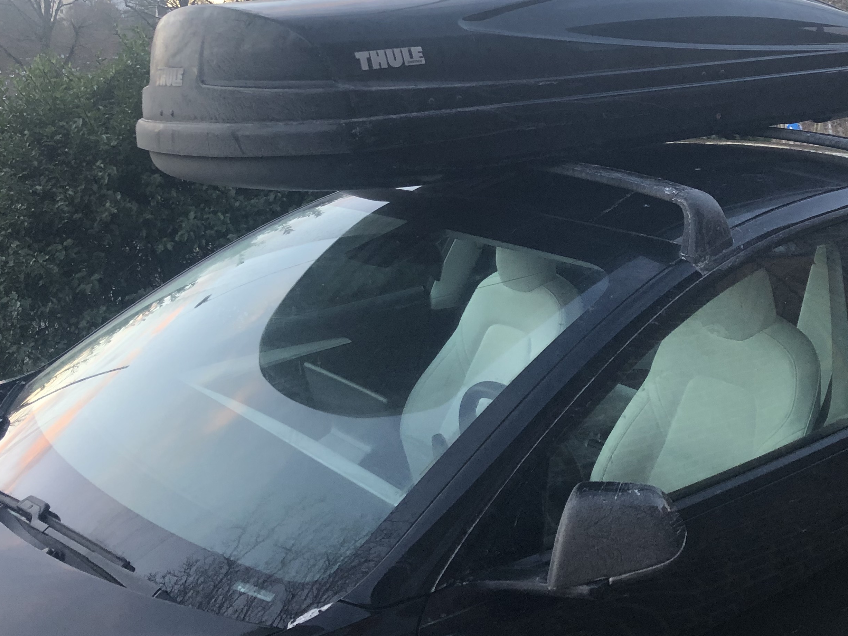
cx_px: 500
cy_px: 188
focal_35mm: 46
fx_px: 1127
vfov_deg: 31.2
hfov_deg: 41.1
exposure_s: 1/30
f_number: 1.8
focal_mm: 4
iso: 20
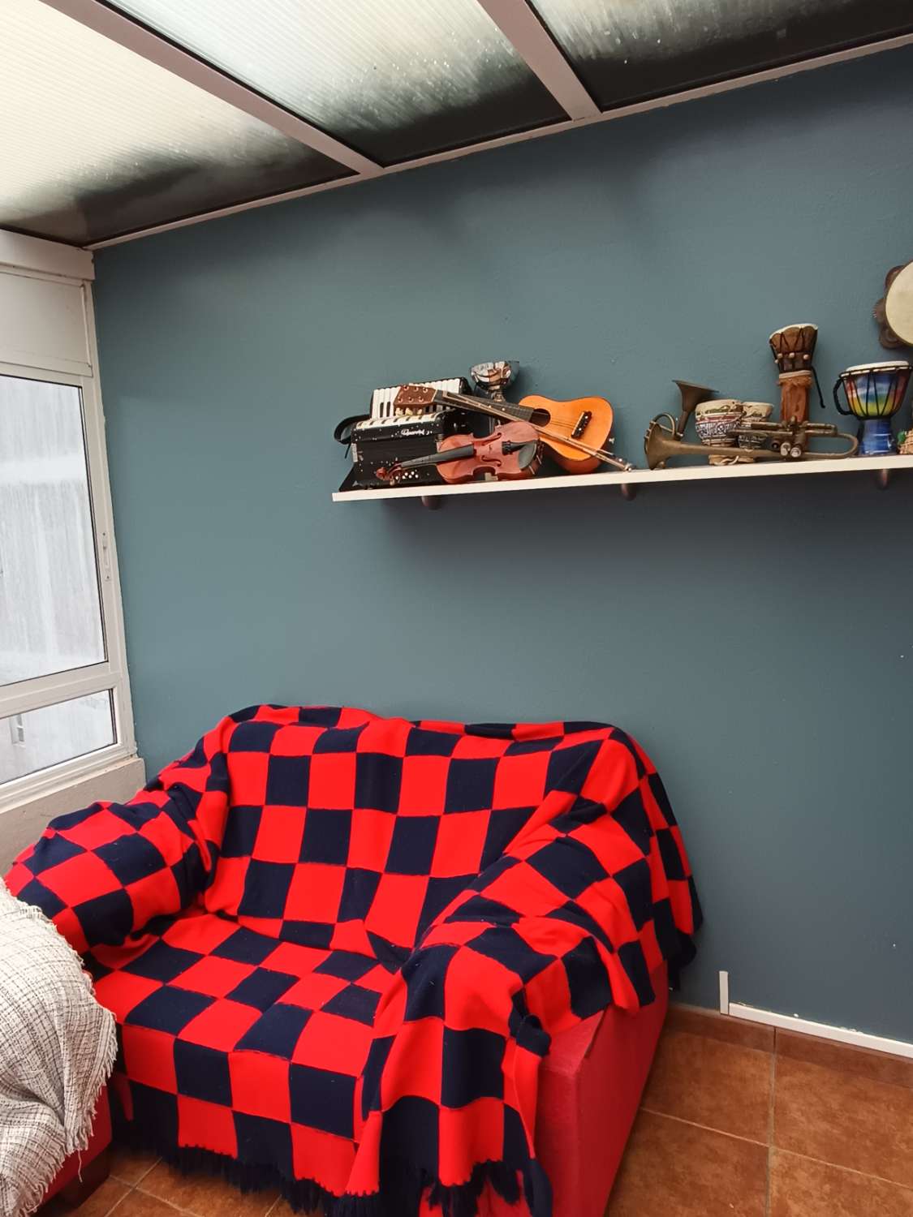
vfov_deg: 81.7
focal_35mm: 20
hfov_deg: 66.0
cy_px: 608
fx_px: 703
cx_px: 456
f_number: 2.2
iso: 155
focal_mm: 1.65
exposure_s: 1/100
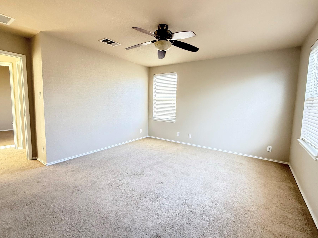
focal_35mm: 16
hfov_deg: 94.4
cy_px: 115
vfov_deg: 78.1
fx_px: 147
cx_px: 166
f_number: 2.2
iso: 500
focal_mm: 2.22
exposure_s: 1/60
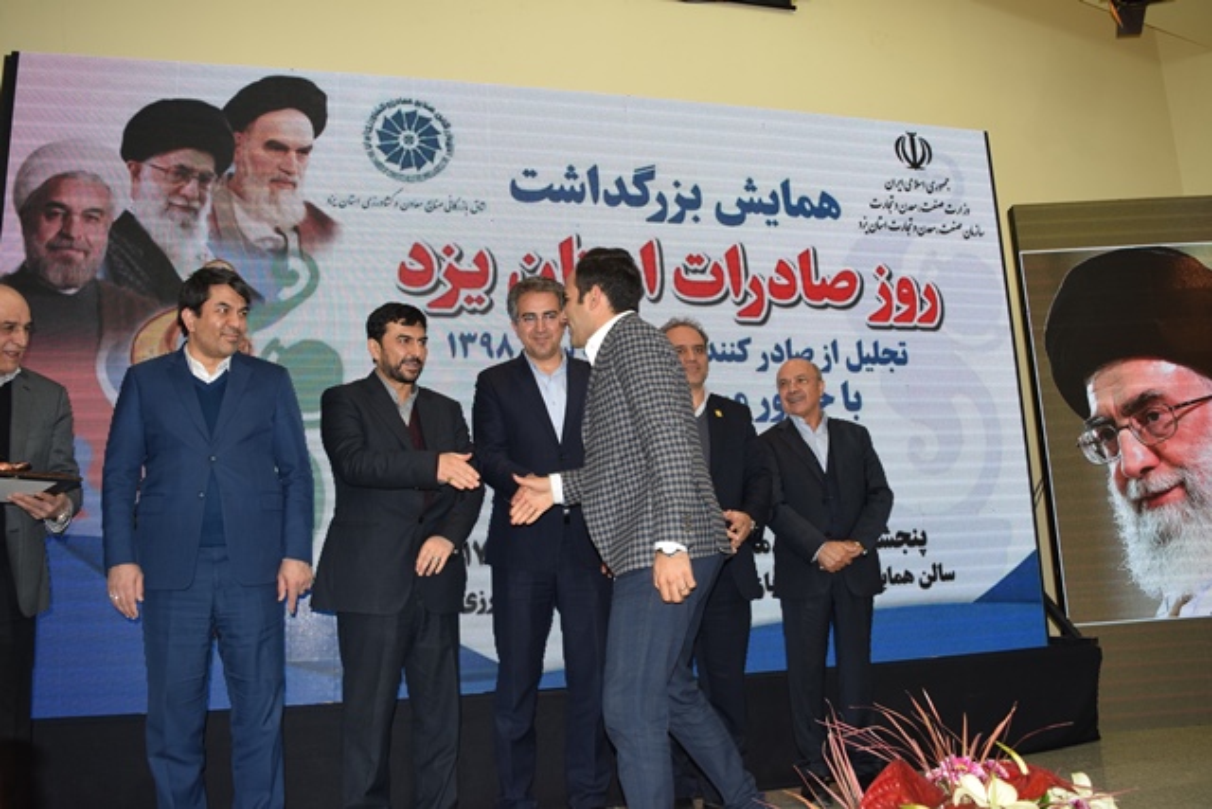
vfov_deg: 43.6
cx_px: 606
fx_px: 1010
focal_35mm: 30
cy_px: 404
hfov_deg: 61.9
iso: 800
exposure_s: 1/100
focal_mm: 20
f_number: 5
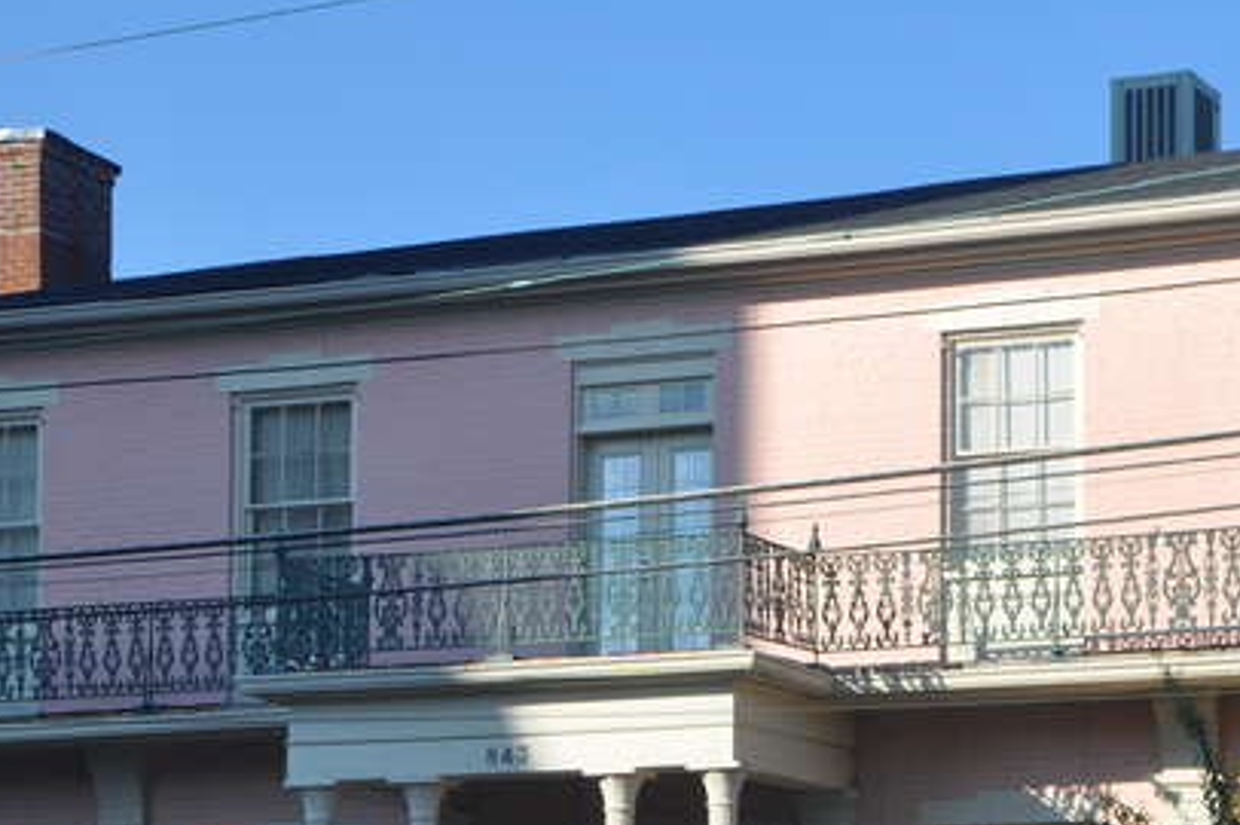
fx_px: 4577
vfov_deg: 10.2
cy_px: 753
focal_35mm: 133
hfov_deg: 15.4
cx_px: 855
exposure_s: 1/160
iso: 200
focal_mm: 45
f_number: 13
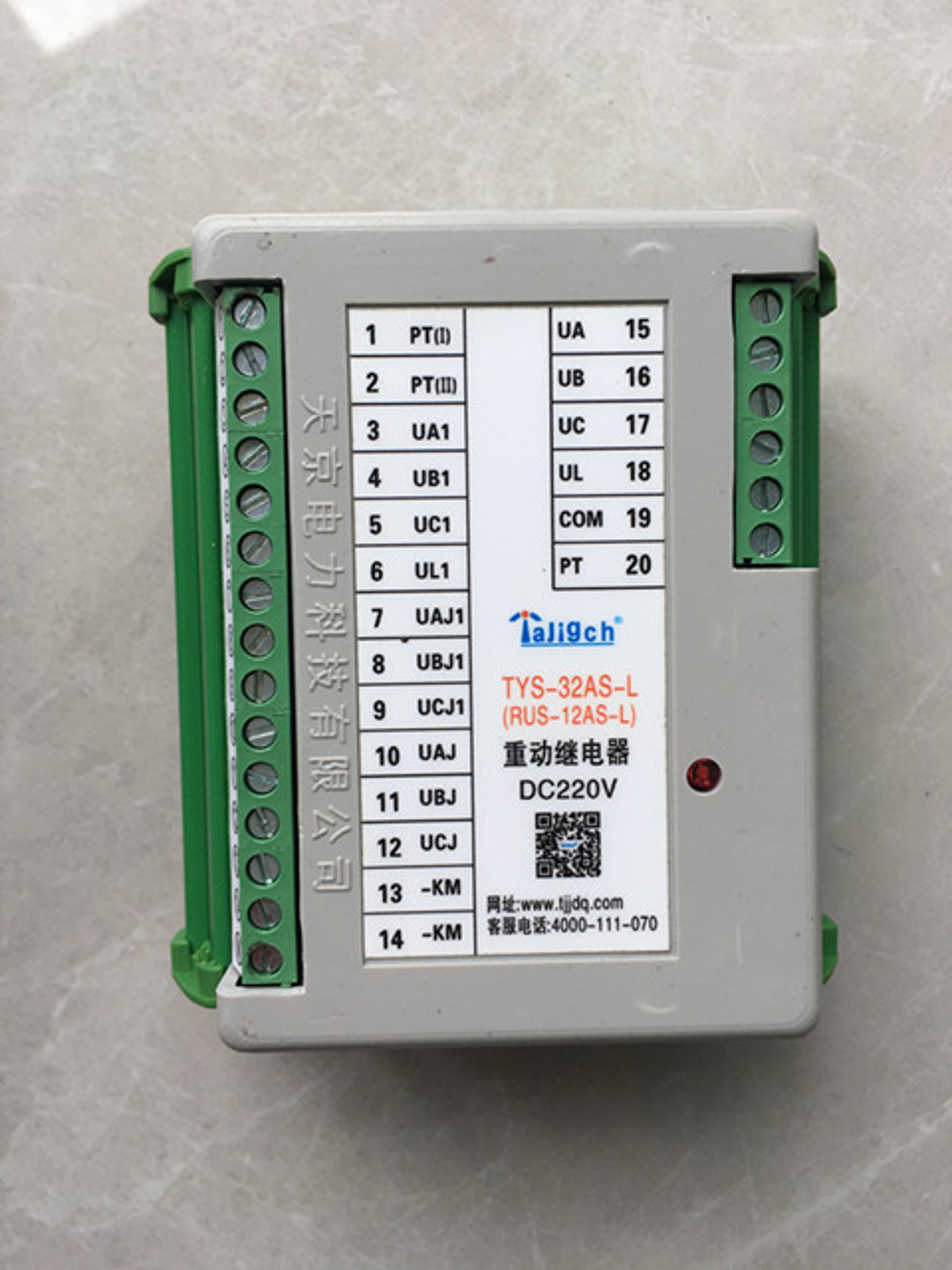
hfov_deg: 48.2
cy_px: 635
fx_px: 1063
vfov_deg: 61.7
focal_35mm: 29
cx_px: 476
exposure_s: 1/216
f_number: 2.2
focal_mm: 4.15
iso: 25
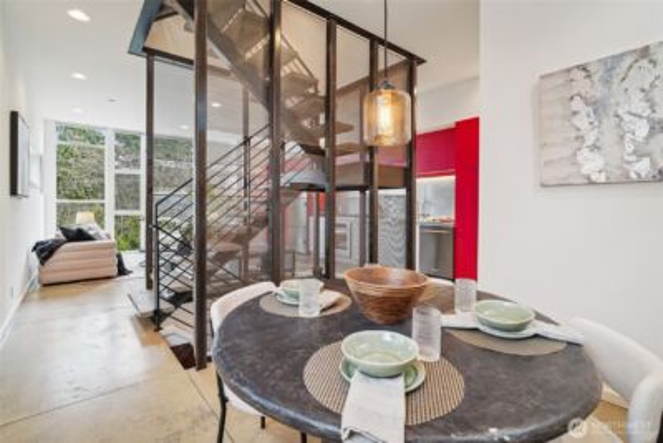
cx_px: 332
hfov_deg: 96.7
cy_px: 222
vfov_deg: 73.8
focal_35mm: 16
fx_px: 295
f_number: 8
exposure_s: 1/15
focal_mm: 16
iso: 1600
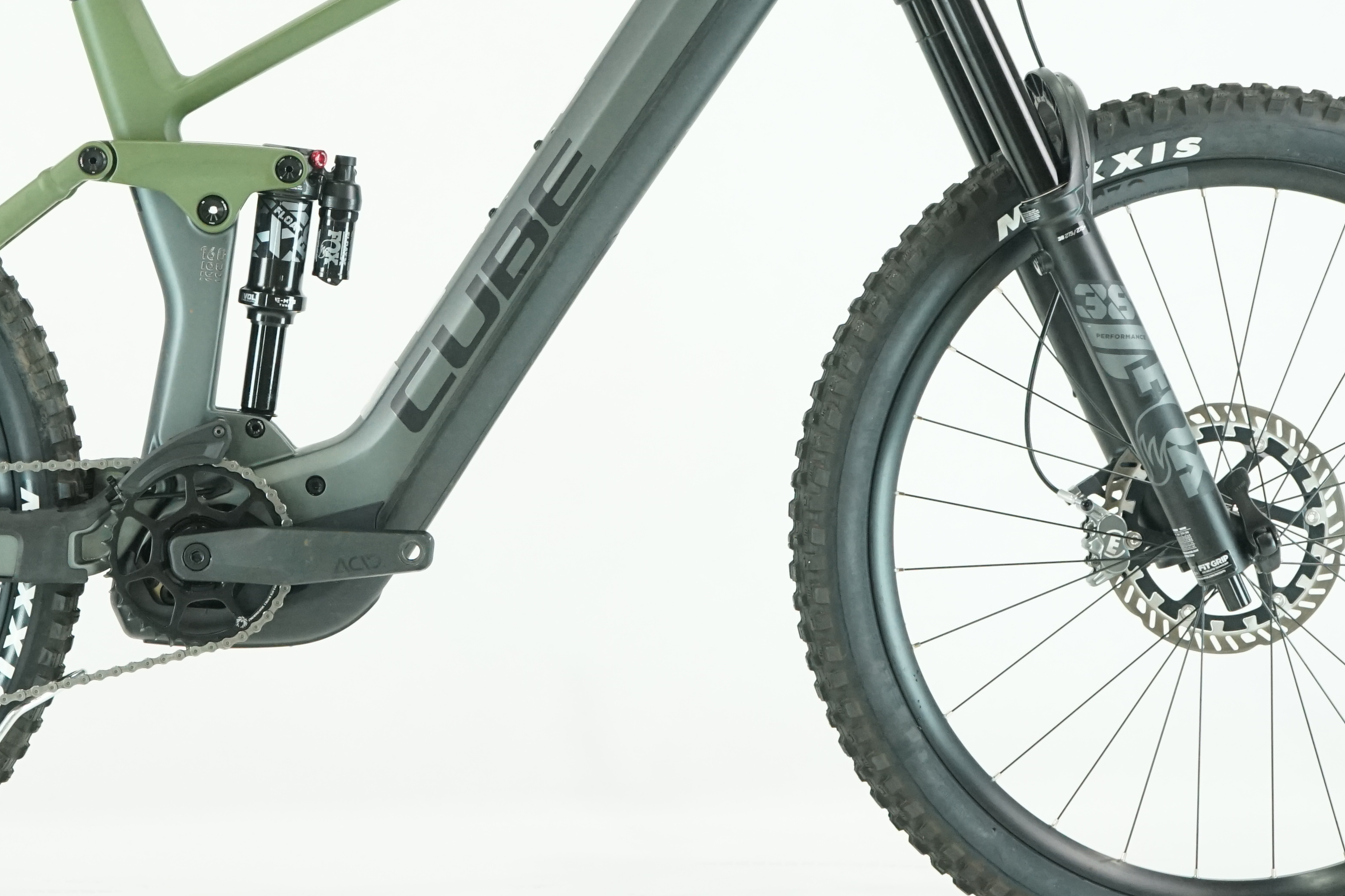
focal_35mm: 106
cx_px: 442
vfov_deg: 12.9
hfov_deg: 19.2
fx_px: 3960
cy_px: 164
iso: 2500
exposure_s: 1/200
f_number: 5.6
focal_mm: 55
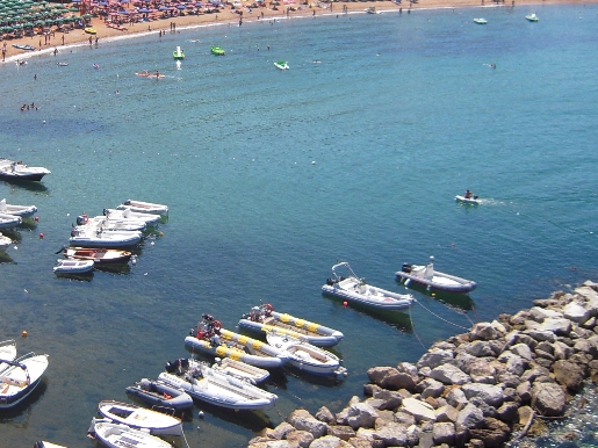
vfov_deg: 24.9
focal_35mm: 58
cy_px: 111
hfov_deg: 32.7
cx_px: 163
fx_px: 1002
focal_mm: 5
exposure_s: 1/400
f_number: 5.4
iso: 100
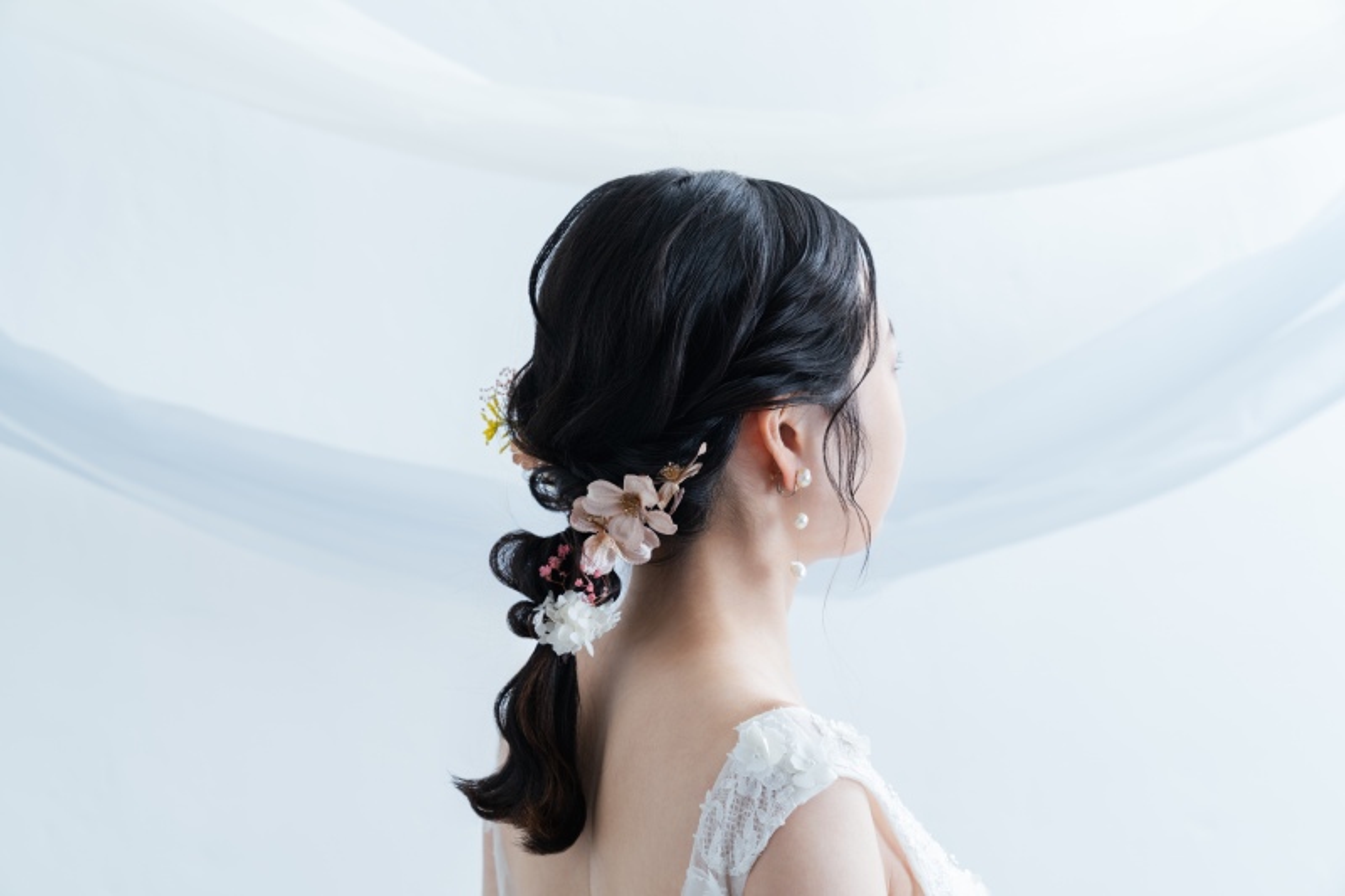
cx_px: 672
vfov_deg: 21.9
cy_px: 448
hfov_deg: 32.4
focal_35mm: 62
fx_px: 2316
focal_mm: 62
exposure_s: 1/125
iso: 200
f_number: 5.6
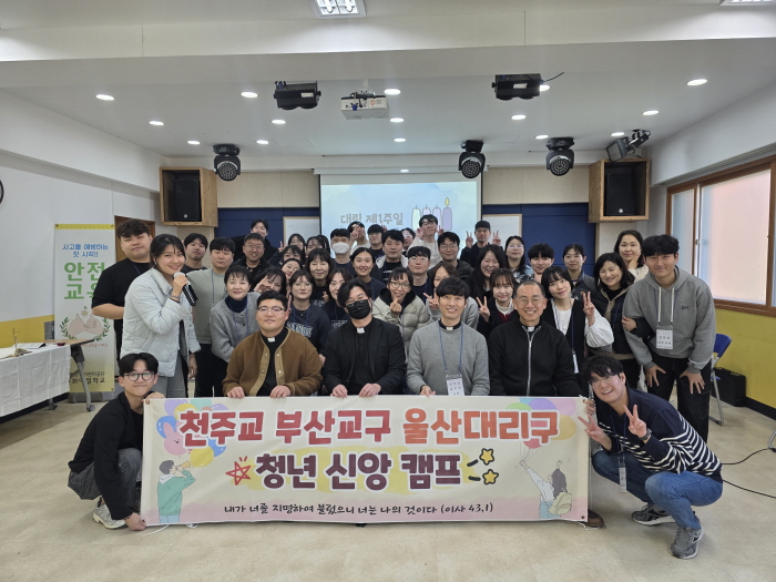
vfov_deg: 58.9
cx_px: 388
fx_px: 516
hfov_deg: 73.9
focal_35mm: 23
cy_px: 291
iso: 125
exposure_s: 1/120
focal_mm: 6.3
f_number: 1.7
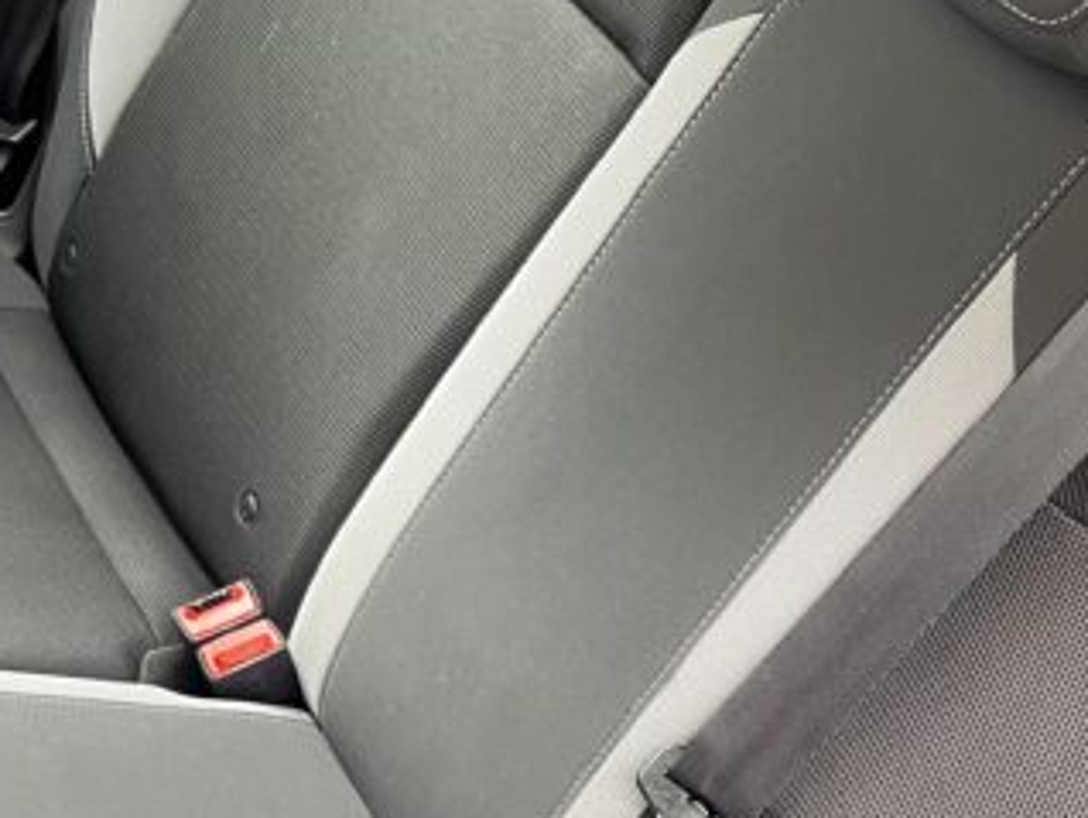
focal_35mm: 65
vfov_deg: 21.7
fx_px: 2045
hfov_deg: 29.8
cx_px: 554
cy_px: 840
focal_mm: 5.7
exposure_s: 1/60
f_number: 1.5
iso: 200
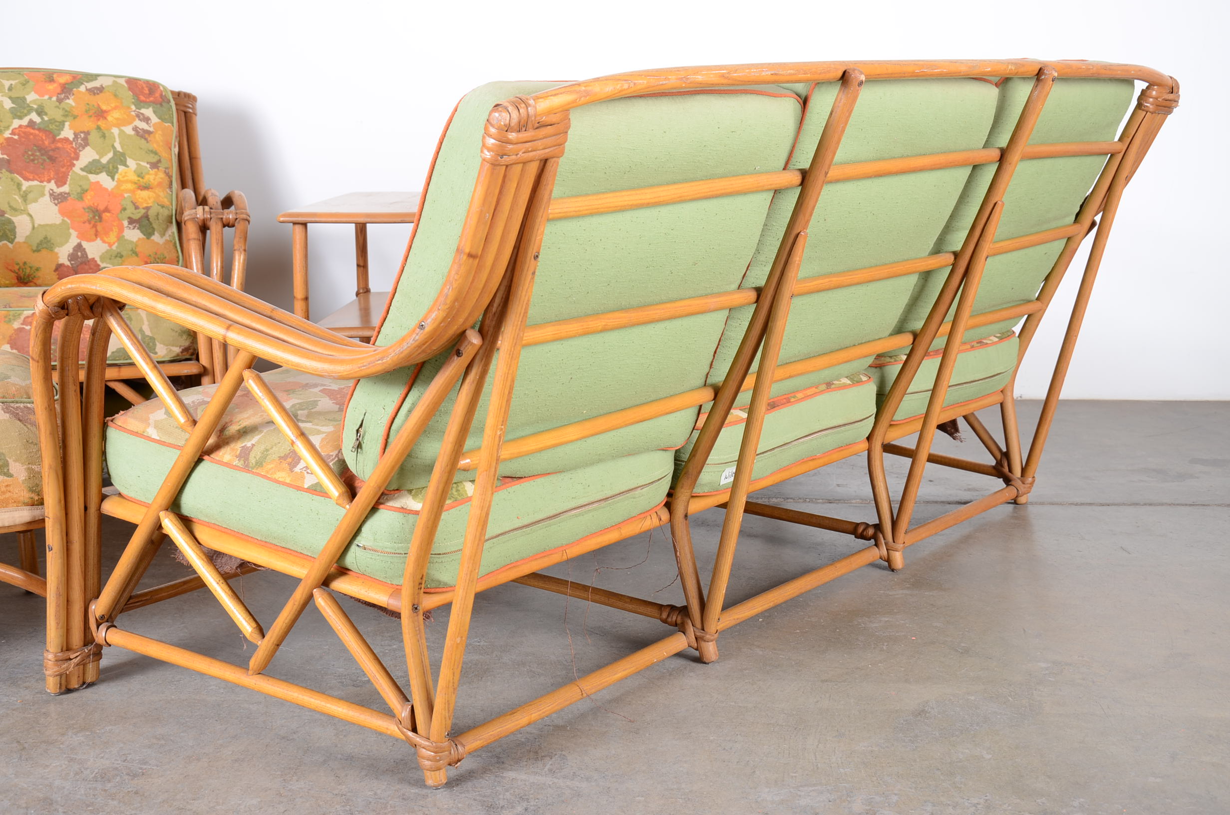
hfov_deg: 41.2
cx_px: 615
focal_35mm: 48
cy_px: 408
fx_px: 1637
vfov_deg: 28.0
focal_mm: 32
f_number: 7.1
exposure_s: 1/125
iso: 100
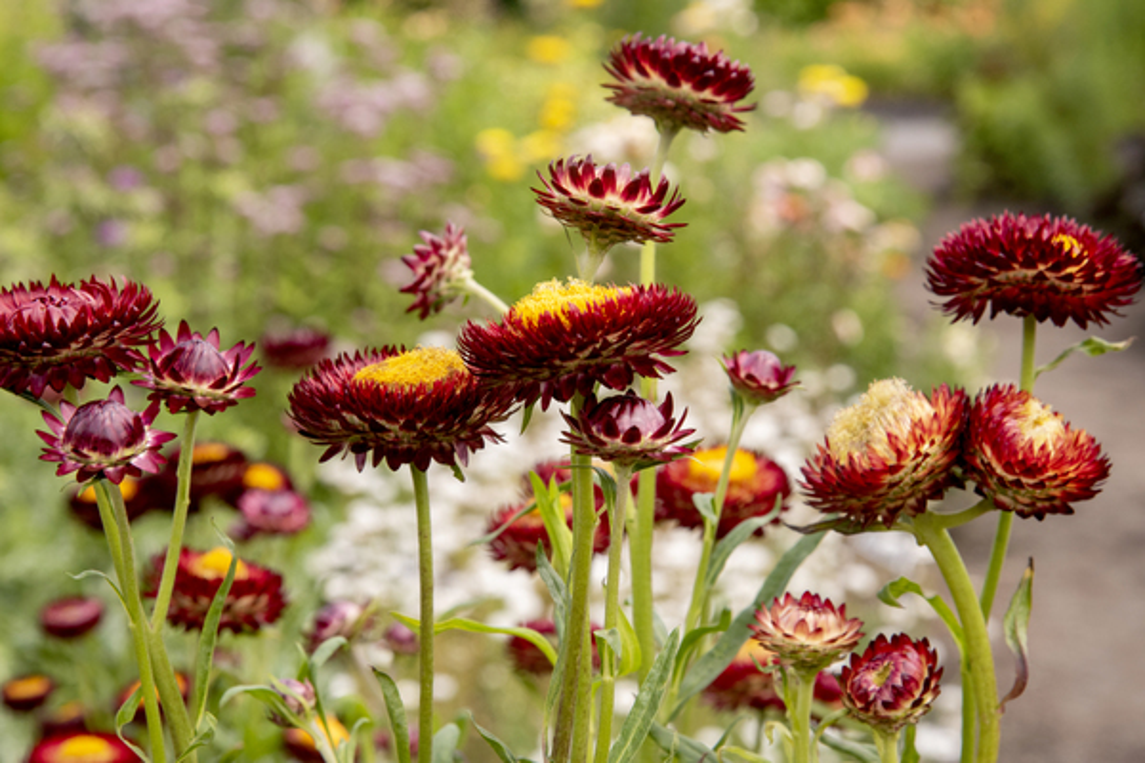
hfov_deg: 17.1
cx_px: 572
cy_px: 382
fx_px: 3816
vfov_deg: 11.4
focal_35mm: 120
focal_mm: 120
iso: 720
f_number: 13
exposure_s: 1/250
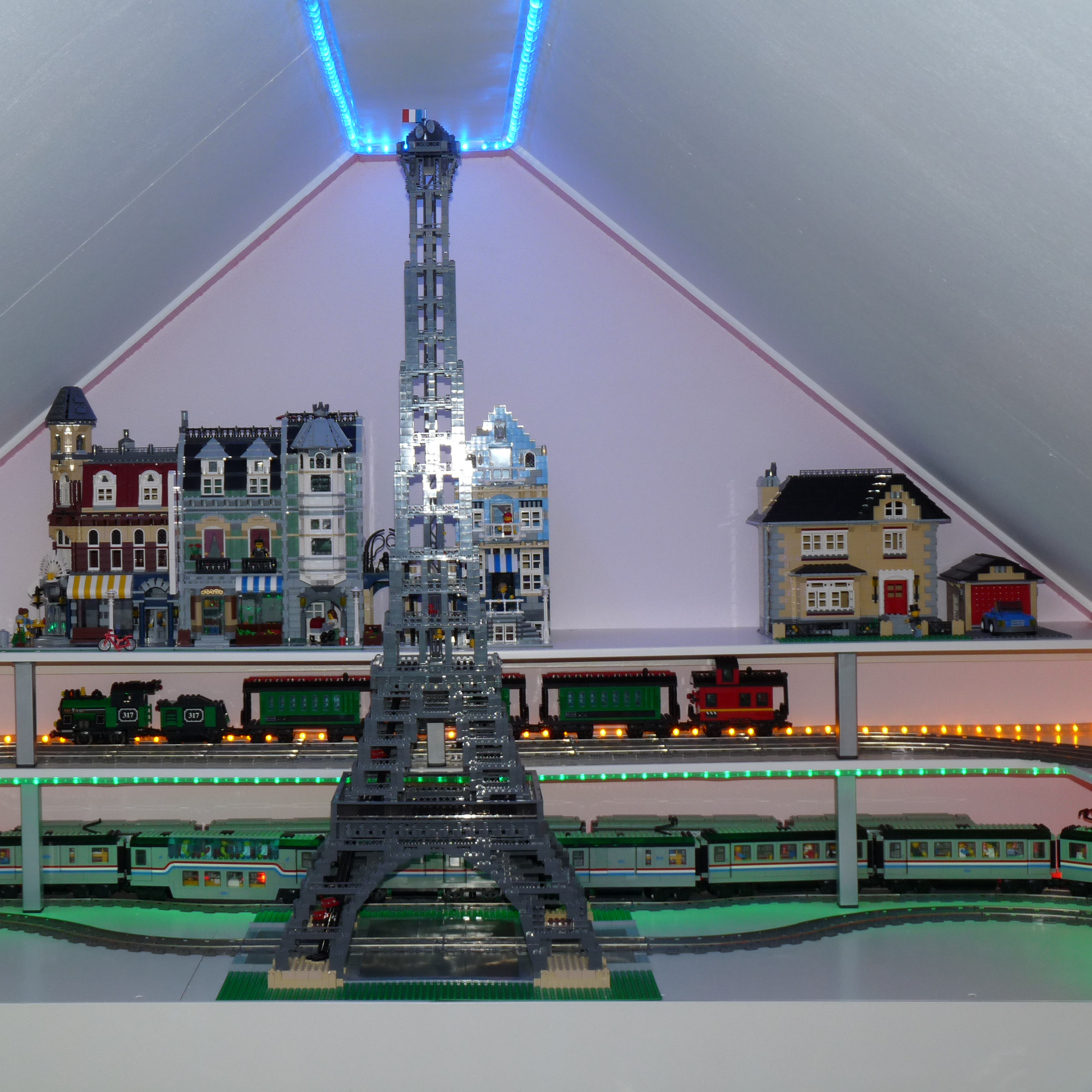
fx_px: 2106
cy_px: 546
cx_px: 376
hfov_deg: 28.9
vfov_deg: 29.1
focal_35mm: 59
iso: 100
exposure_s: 1/30
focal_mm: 9
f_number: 3.2
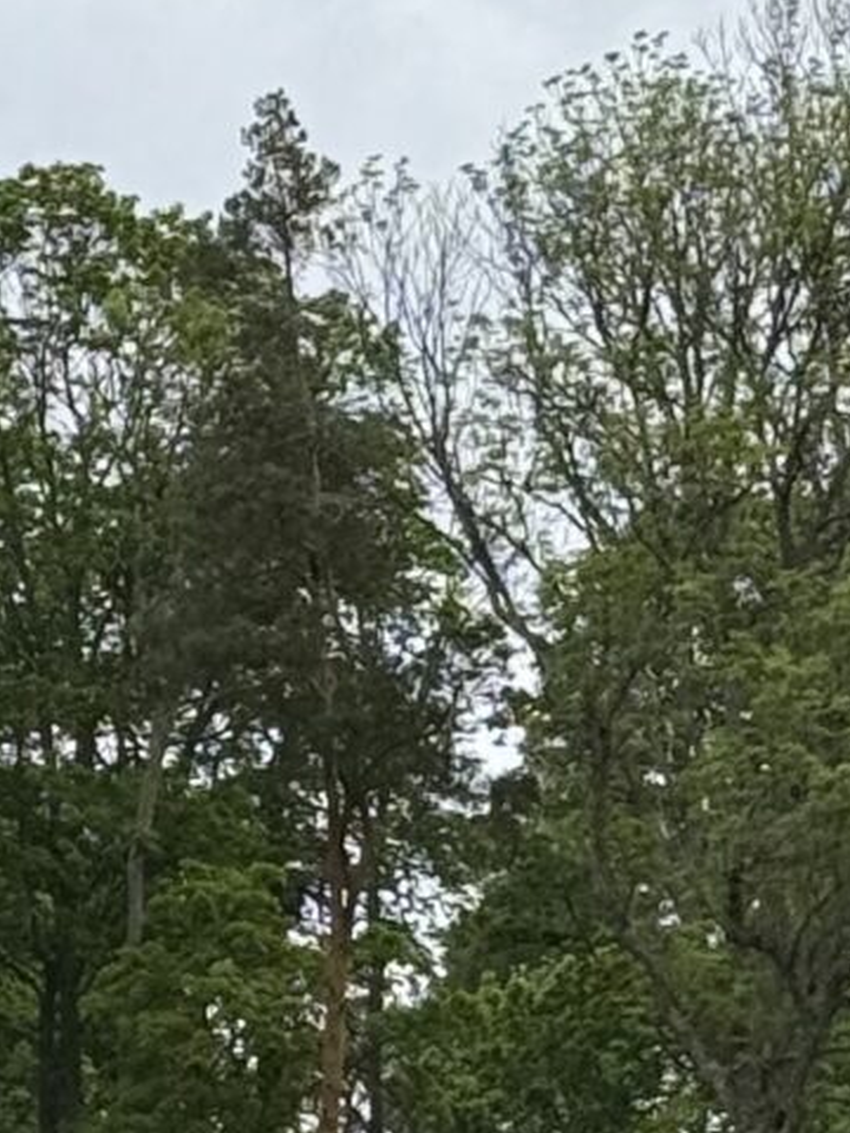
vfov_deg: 7.7
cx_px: 149
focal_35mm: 256
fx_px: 8381
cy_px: 1445
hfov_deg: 5.8
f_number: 1.78
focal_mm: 6.76
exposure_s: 1/3096
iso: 64
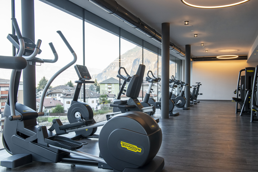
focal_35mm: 32
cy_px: 86
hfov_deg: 58.7
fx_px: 229
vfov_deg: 41.1
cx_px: 129
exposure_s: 1/250
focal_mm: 32
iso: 3200
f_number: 9
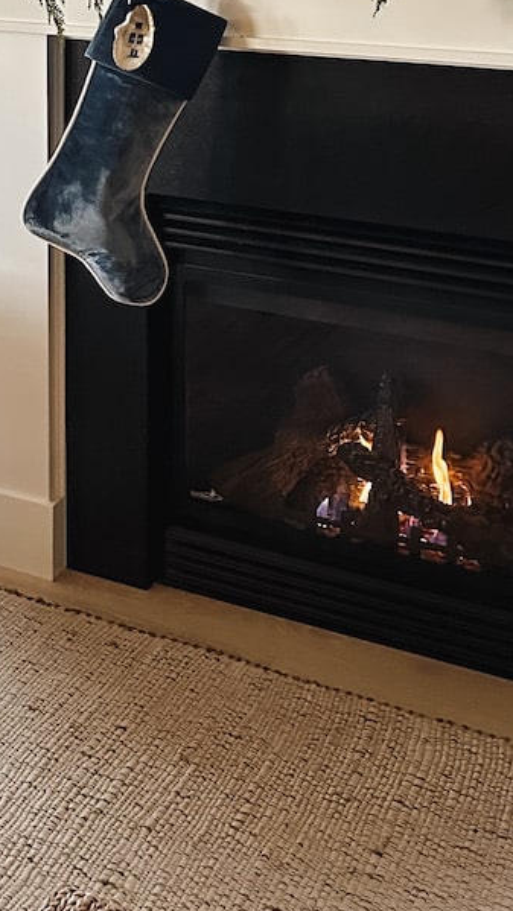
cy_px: 62
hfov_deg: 20.8
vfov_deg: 34.2
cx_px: 81
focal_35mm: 57
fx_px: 1378
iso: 1000
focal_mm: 6.86
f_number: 1.8
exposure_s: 1/50
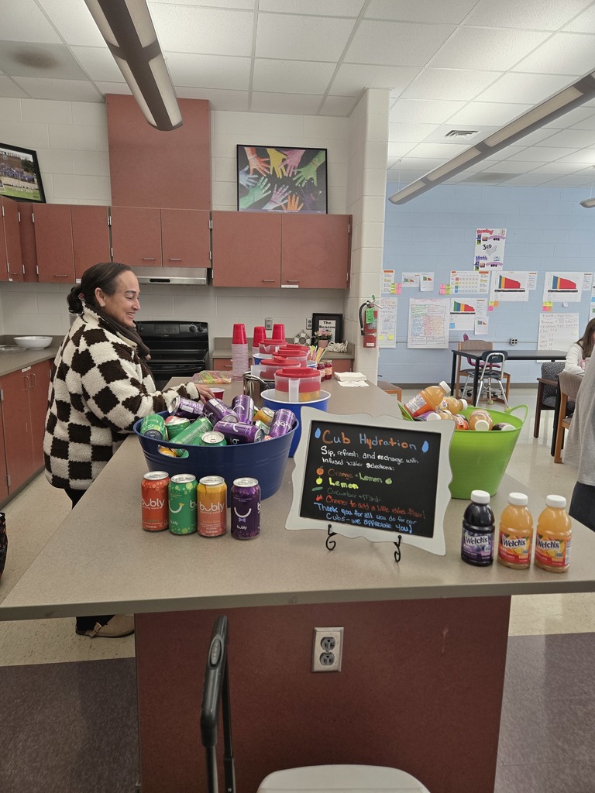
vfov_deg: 73.9
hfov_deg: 58.9
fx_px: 527
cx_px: 298
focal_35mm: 23
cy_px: 396
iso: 125
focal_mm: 5.4
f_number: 1.8
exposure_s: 1/120
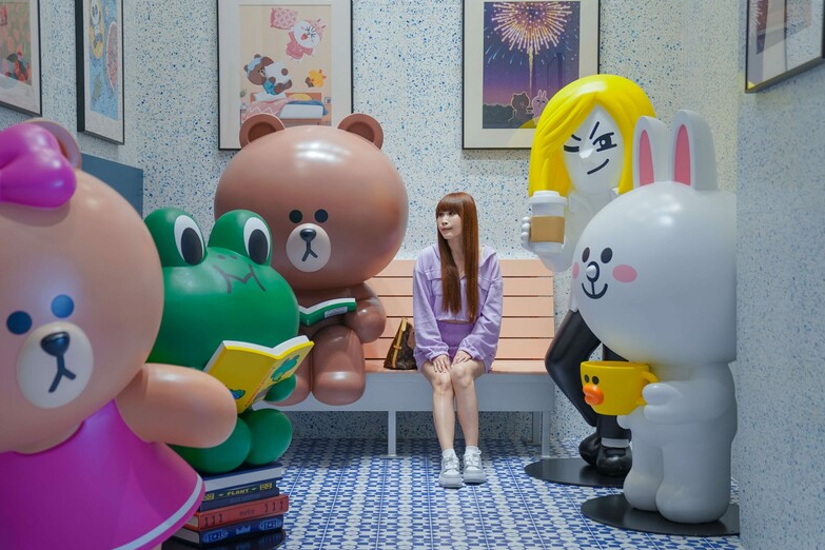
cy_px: 258
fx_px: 1169
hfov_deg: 38.9
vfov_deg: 26.5
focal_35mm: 51
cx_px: 388
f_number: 2.8
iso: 200
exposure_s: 1/50
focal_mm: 47
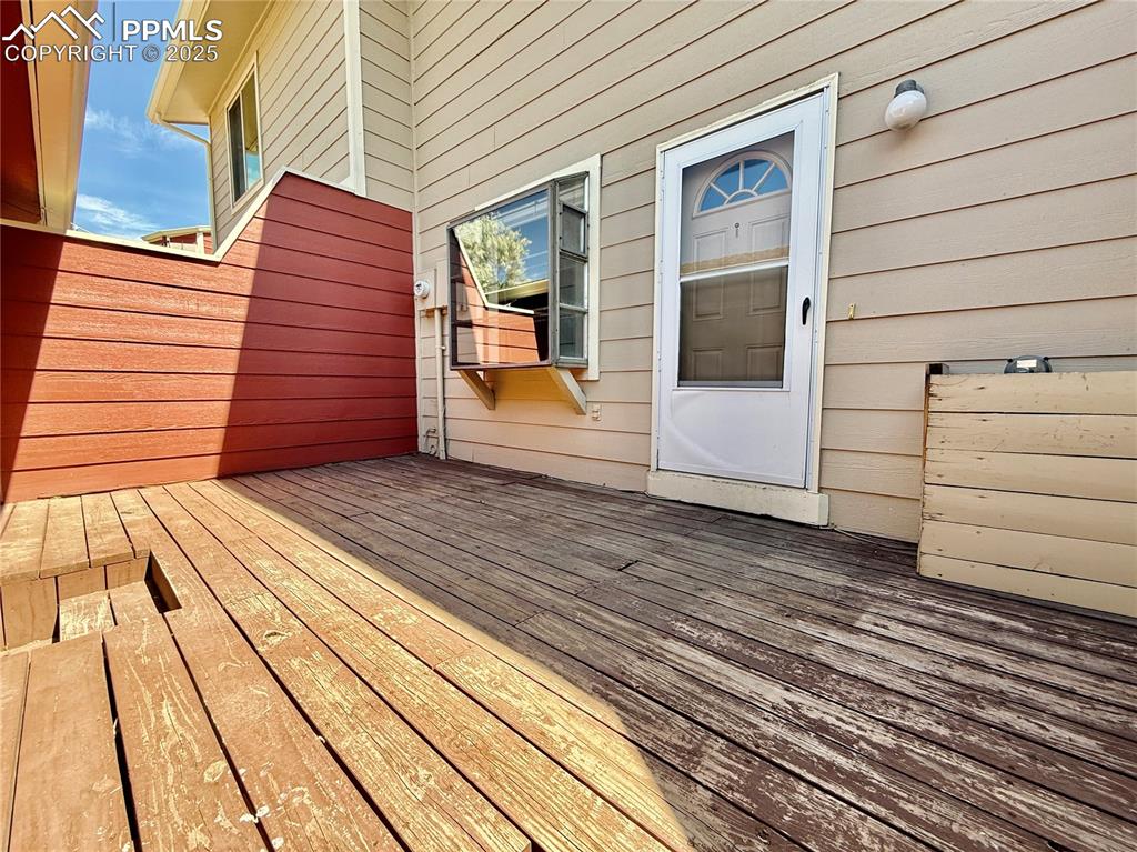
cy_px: 426
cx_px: 568
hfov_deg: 102.1
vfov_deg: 85.6
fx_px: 460
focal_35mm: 14
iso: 64
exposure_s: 1/282
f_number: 2.2
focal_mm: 2.22
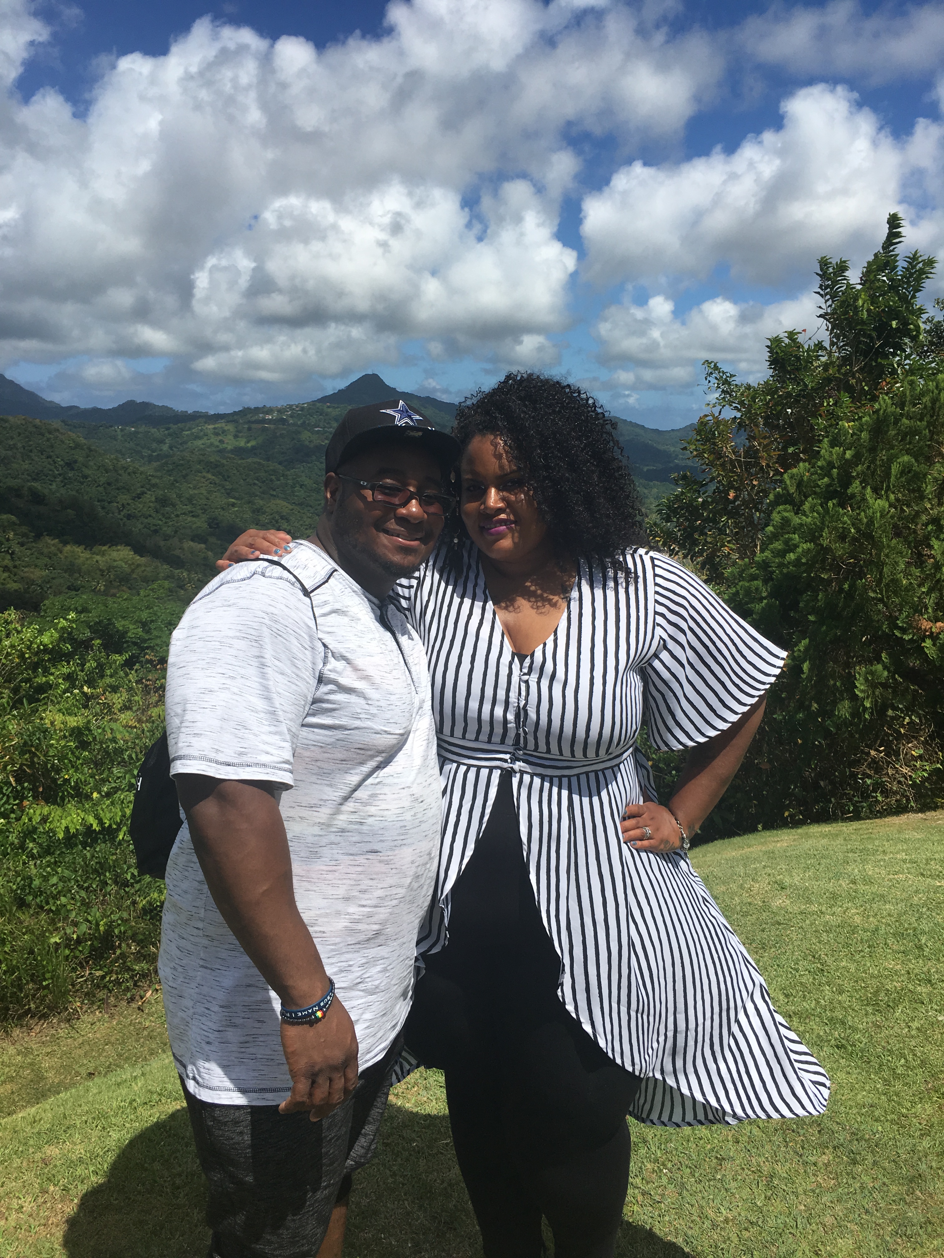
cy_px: 629
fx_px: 1054
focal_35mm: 29
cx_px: 472
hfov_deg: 48.2
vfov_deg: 61.7
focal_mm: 4.15
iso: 25
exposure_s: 1/2747
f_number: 2.2
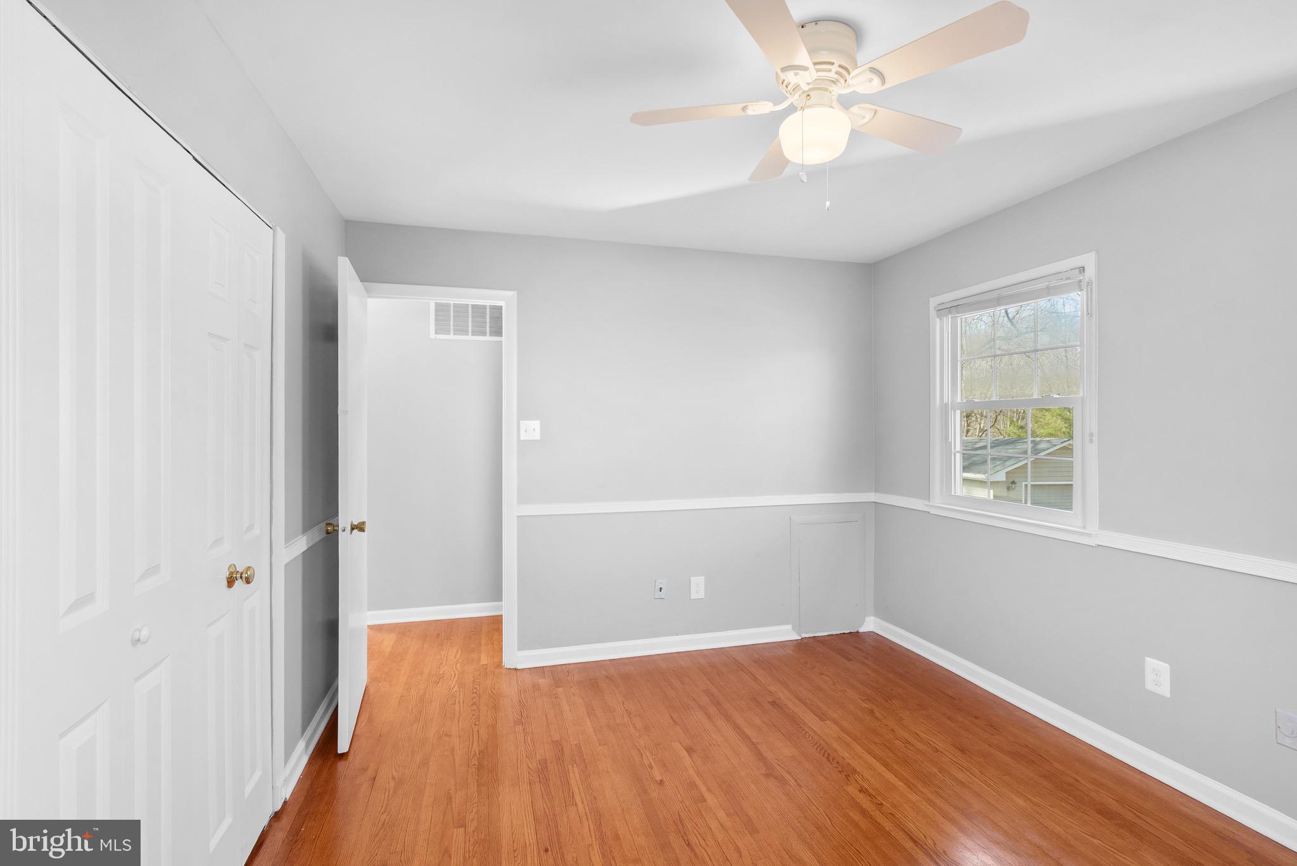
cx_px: 648
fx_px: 577
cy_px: 433
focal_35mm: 16
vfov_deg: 73.8
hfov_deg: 96.7
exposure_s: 1/6
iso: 800
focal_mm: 16
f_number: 8
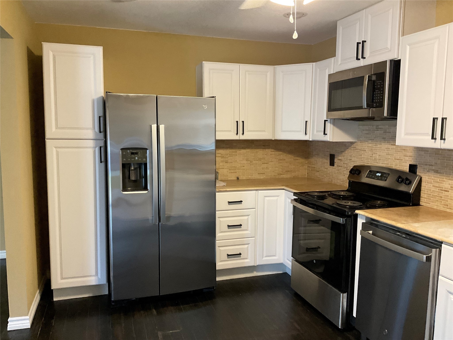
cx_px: 226
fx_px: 380
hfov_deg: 61.7
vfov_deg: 48.2
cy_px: 170
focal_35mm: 29
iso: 250
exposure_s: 1/60
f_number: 1.8
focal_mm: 3
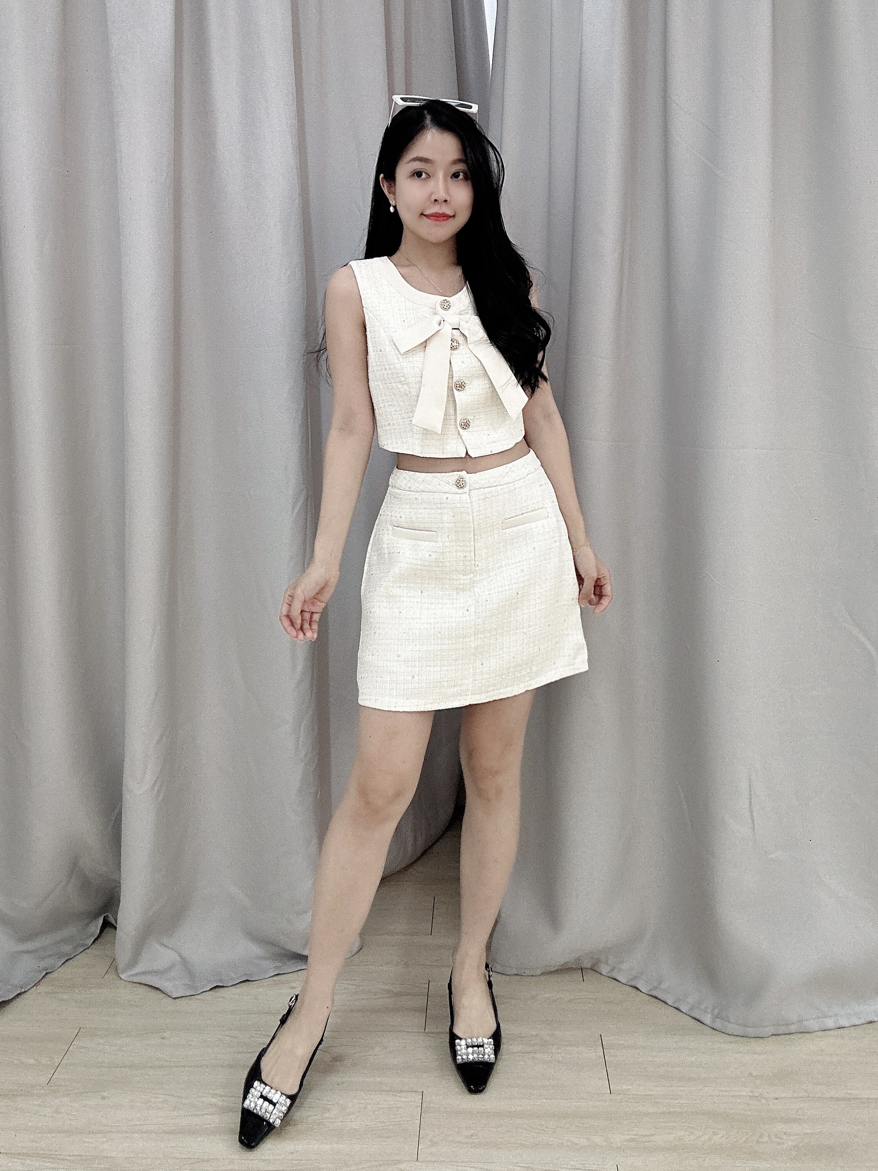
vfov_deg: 73.9
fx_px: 778
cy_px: 586
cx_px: 439
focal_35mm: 23
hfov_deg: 58.9
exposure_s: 1/50
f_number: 1.9
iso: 80
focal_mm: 2.69
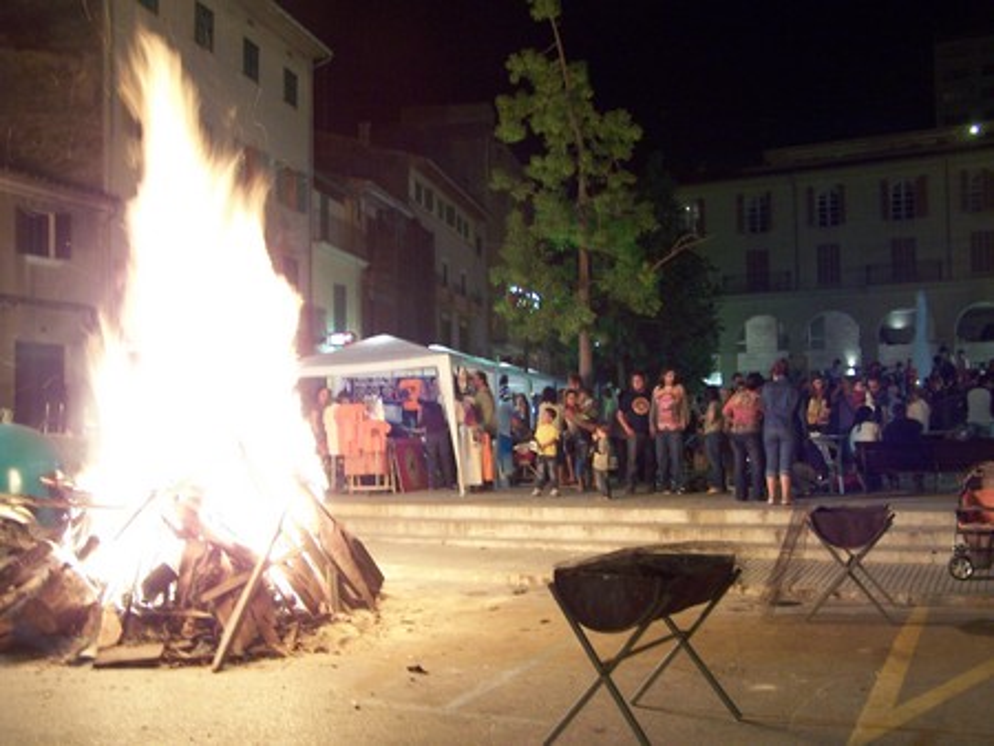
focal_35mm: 40
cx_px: 497
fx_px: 1149
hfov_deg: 46.8
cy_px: 373
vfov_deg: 36.0
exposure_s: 1/8
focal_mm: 6.7
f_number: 2.8
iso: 140
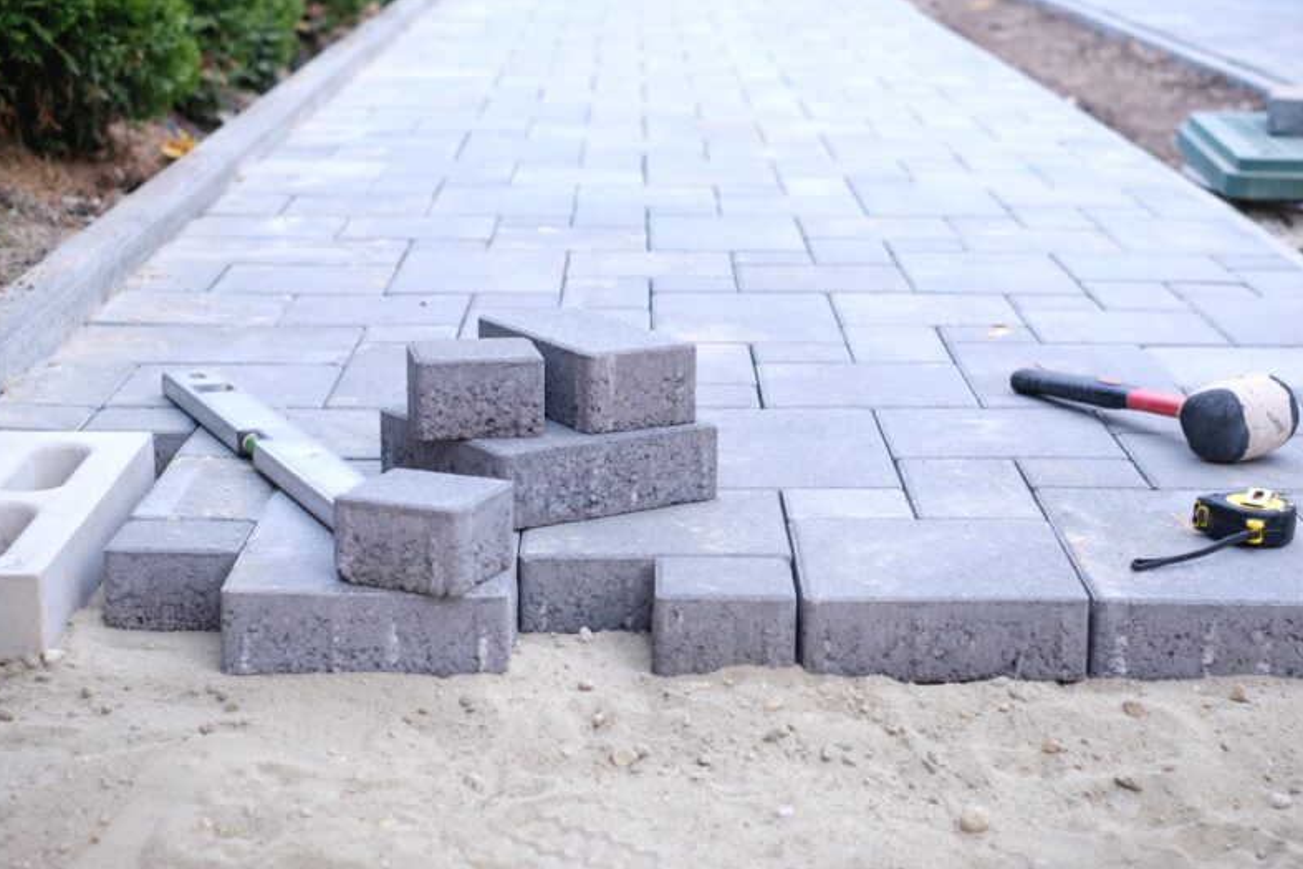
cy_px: 377
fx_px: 2498
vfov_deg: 19.7
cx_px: 697
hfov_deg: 29.2
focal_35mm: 69
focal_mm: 35
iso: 200
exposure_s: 1/30
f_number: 3.2
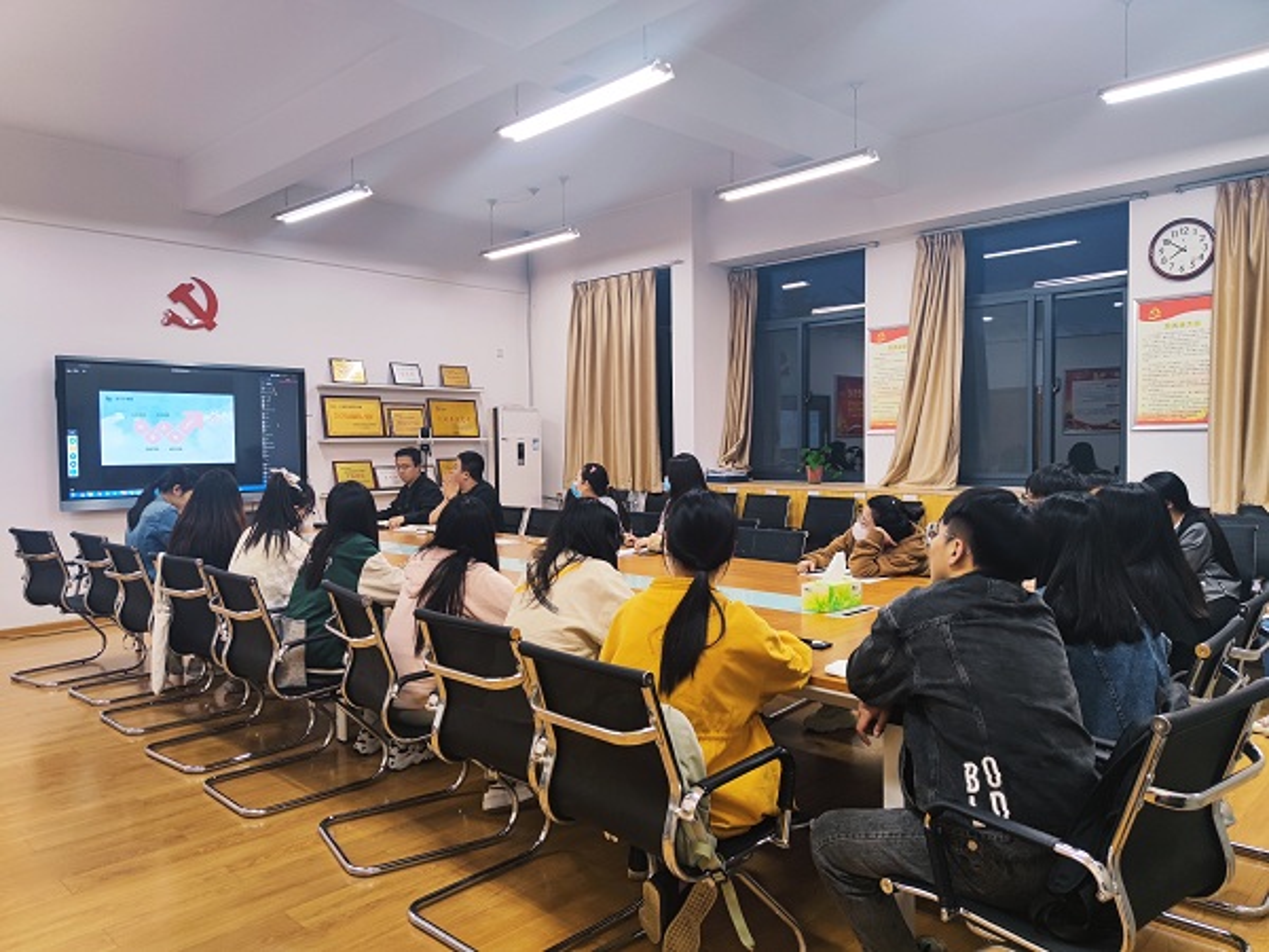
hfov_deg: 69.4
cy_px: 476
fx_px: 916
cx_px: 634
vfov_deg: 54.9
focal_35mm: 25
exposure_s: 1/100
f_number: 1.85
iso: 186
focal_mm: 6.78
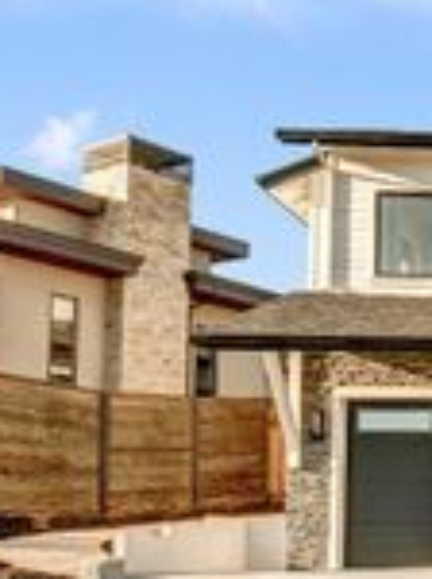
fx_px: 751
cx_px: 783
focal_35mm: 45
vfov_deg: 41.9
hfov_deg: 21.1
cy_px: 353
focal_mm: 14
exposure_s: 1/100
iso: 125
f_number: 8
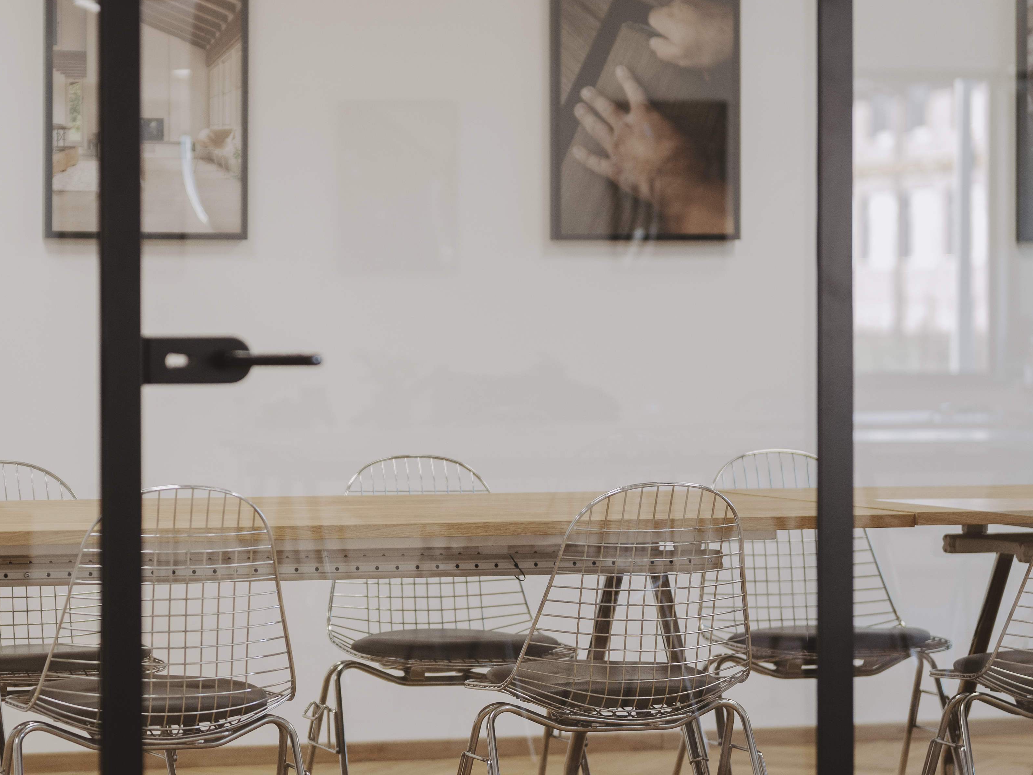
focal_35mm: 127
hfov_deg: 15.5
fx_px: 3789
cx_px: 265
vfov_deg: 11.7
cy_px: 391
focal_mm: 50
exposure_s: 1/250
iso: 200
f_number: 1.4
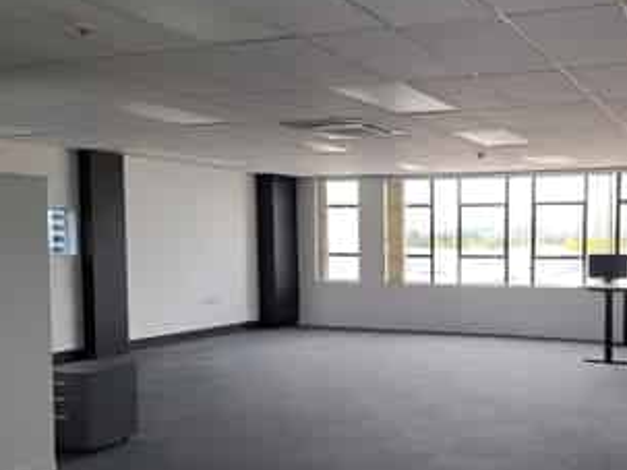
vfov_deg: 36.6
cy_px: 289
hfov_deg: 46.1
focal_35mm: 39
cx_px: 475
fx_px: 706
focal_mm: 5.23
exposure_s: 1/102
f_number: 1.8
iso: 50
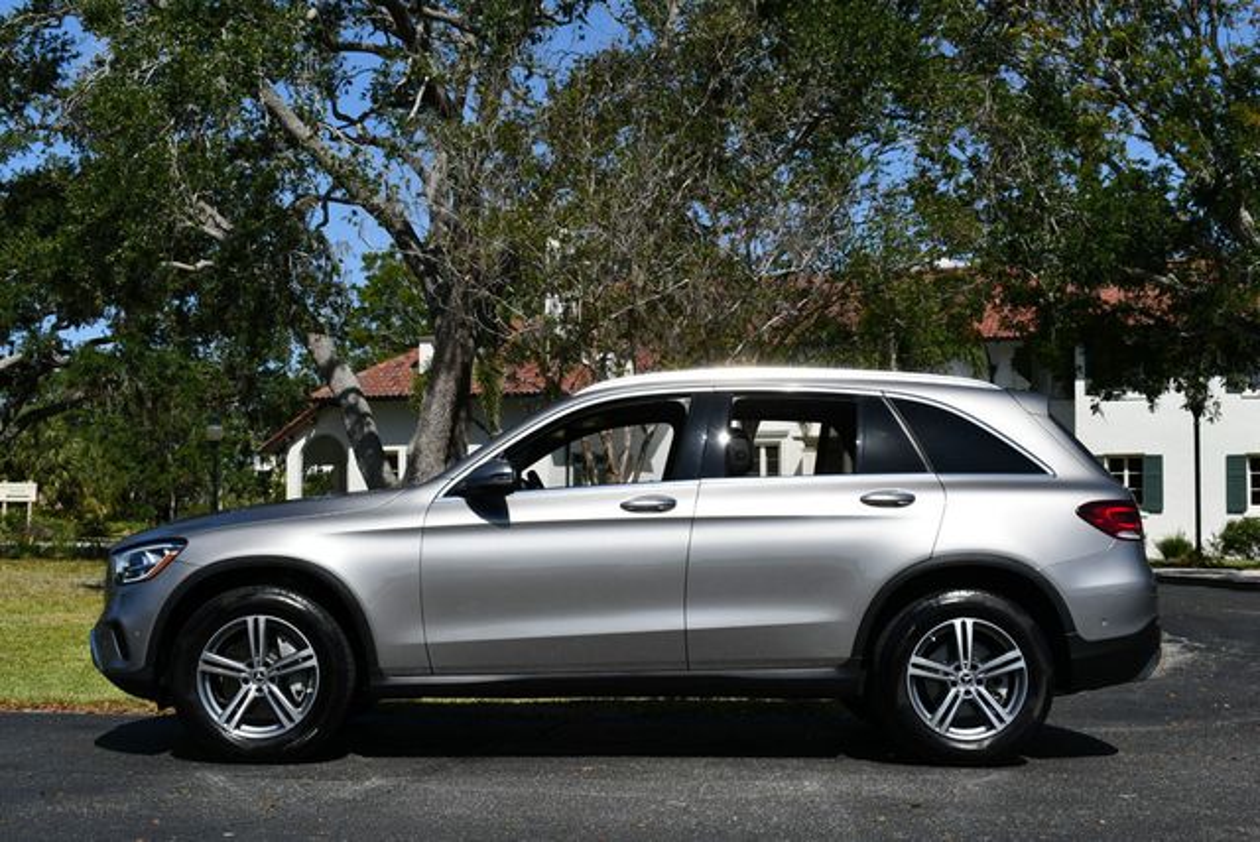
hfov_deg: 36.8
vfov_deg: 25.1
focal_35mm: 54
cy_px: 421
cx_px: 630
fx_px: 1892
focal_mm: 27
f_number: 10
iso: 100
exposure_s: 1/400
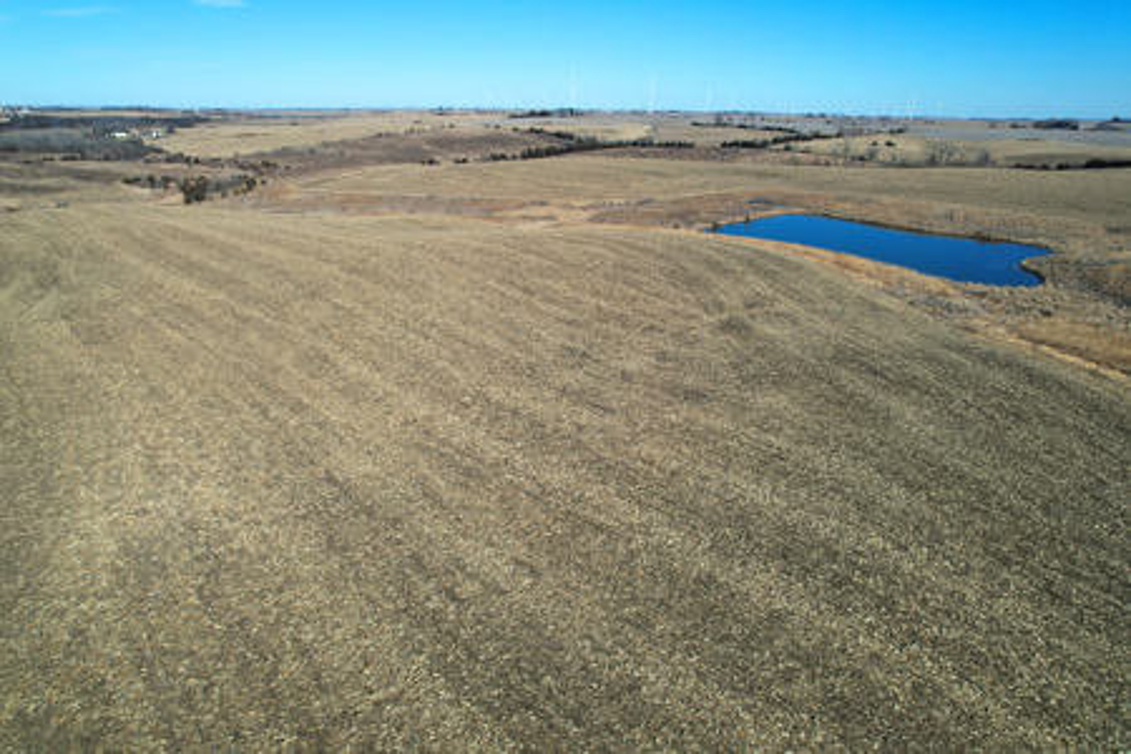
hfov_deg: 78.6
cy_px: 377
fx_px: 691
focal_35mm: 22
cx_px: 566
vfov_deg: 57.2
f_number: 2.8
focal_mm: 8.38
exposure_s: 1/2000
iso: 100
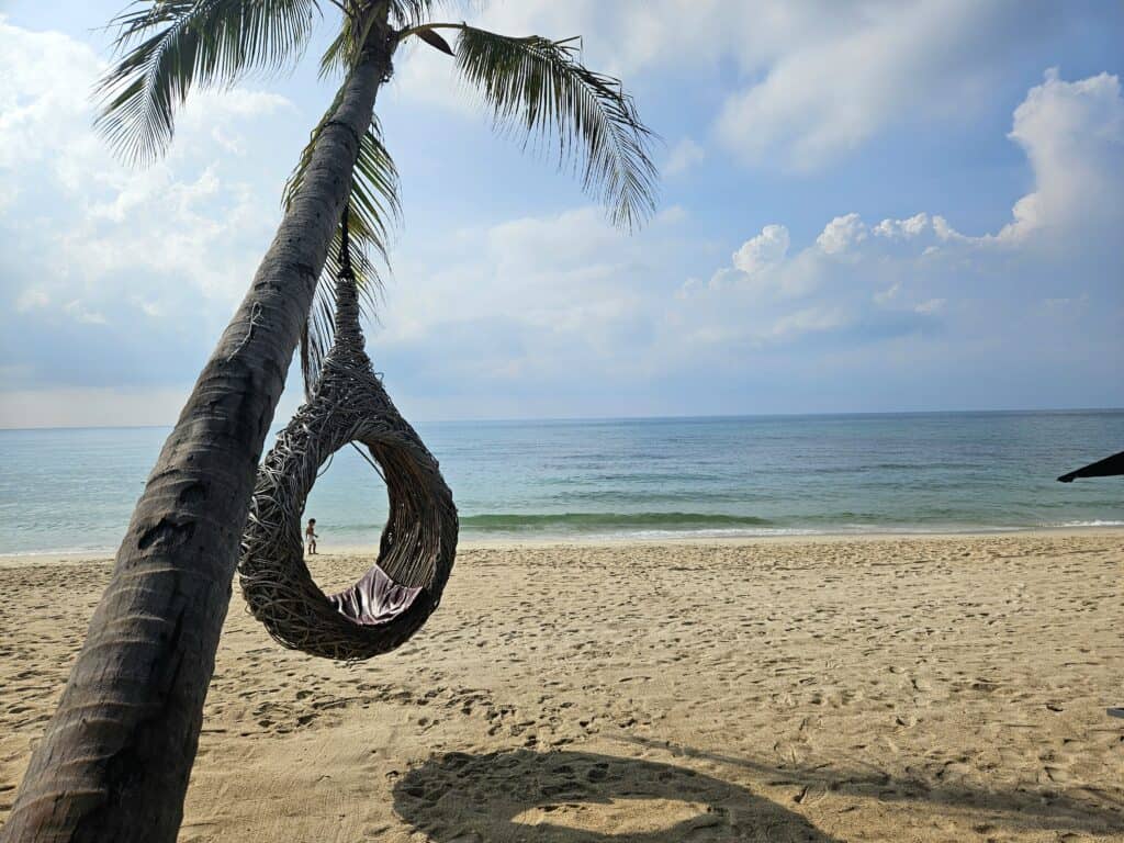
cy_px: 422
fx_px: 747
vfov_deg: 58.9
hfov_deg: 73.9
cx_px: 562
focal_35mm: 23
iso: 25
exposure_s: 1/5000
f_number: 1.8
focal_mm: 5.4
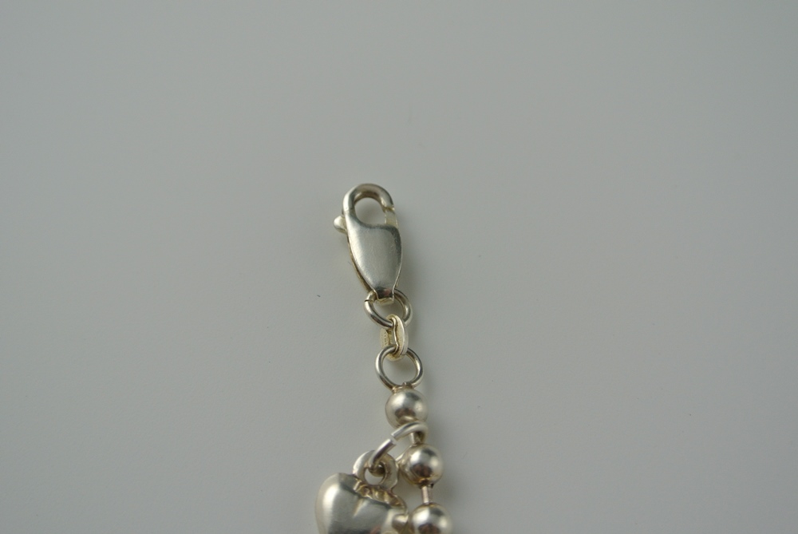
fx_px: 1243
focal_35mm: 56
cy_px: 267
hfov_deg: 35.6
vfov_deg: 24.2
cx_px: 399
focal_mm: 21.1
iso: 280
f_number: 5
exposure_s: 1/125
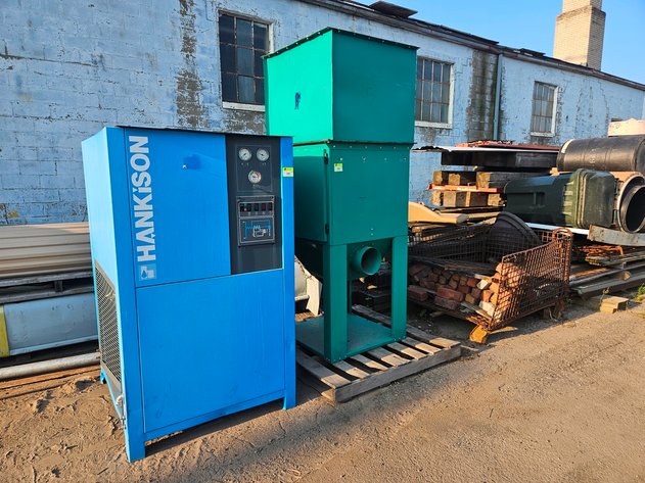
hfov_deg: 73.9
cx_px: 322
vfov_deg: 58.9
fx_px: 428
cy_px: 242
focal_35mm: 23
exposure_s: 1/1047
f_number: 1.8
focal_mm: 5.4
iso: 50
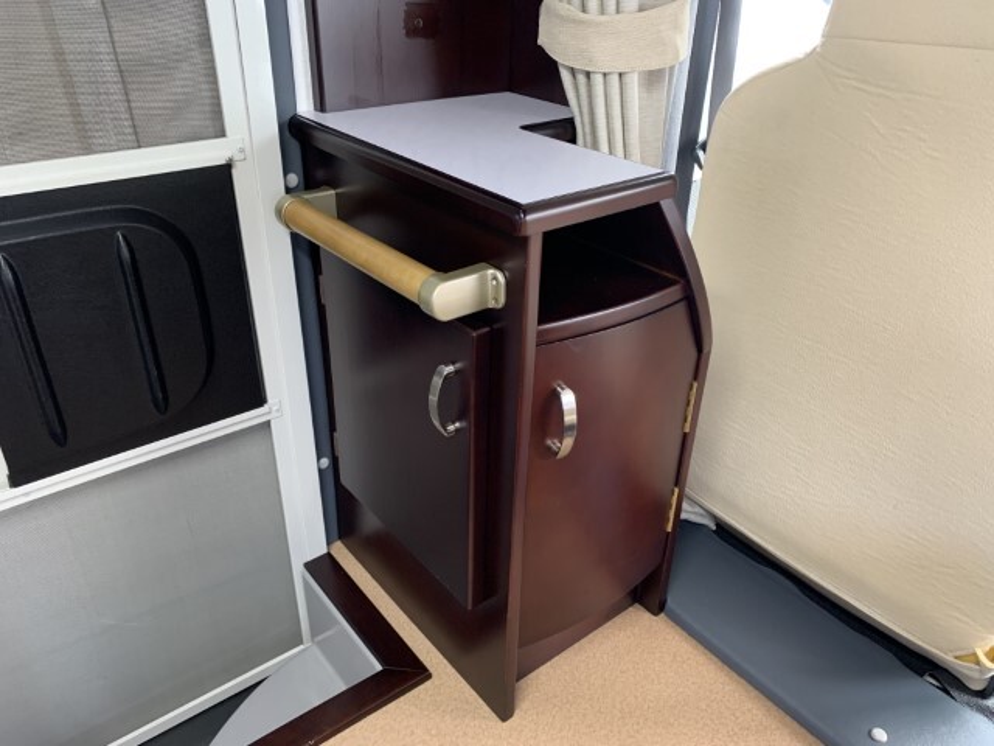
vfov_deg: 53.1
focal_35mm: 26
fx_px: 747
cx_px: 497
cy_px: 373
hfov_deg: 67.3
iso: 200
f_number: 1.8
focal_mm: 4.25
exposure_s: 1/60
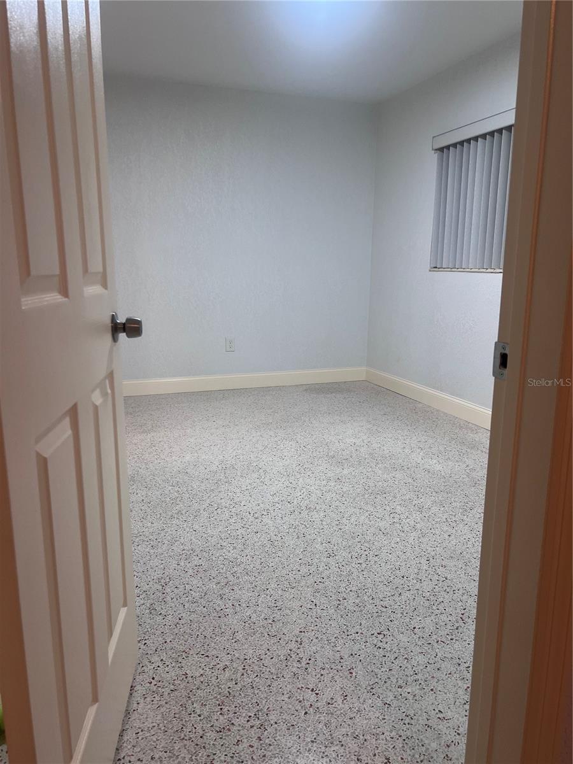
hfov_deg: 53.1
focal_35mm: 26
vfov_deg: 67.3
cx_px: 286
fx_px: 574
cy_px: 382
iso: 80
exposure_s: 1/60
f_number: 1.5
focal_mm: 5.7
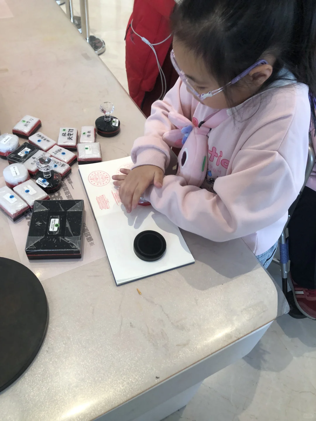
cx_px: 158
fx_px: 341
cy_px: 210
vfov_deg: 63.4
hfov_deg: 49.7
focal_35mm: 28
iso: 40
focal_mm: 4
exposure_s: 1/33
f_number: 1.8
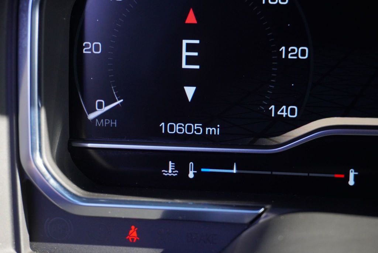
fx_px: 788
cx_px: 189
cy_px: 126
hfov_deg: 27.0
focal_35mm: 75
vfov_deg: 18.2
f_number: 5.6
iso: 800
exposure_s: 1/320
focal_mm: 50
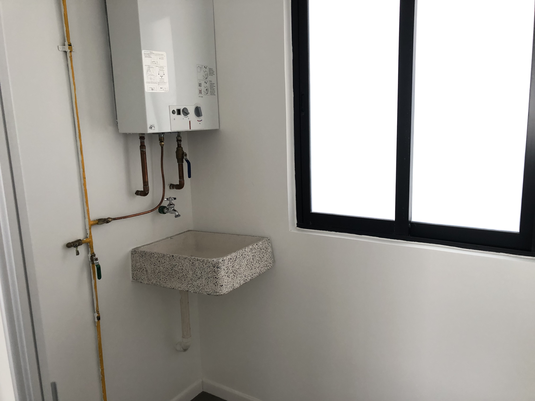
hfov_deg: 63.4
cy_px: 200
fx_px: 433
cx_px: 268
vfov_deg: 49.7
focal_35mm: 28
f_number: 1.8
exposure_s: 1/20
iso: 40
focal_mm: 4
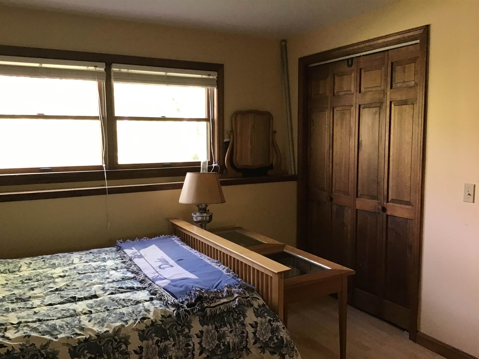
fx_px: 429
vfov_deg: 45.4
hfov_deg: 58.4
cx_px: 240
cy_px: 180
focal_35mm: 31
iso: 100
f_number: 2.4
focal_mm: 3.3
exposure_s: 1/30
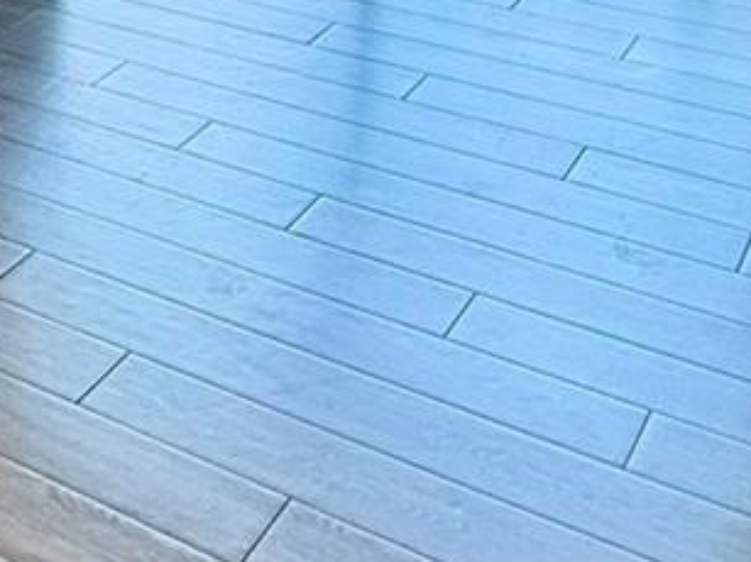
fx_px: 1583
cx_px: -115
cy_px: -327
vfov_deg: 17.7
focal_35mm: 73
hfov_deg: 24.5
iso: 125
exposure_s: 1/120
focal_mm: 2.22
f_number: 2.2
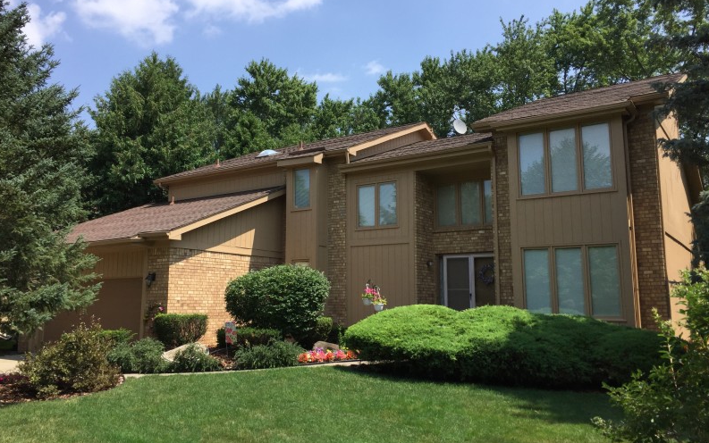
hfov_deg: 61.2
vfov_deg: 40.6
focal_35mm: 31
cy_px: 215
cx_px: 355
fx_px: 599
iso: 32
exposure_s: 1/1522
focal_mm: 4.15
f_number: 2.2
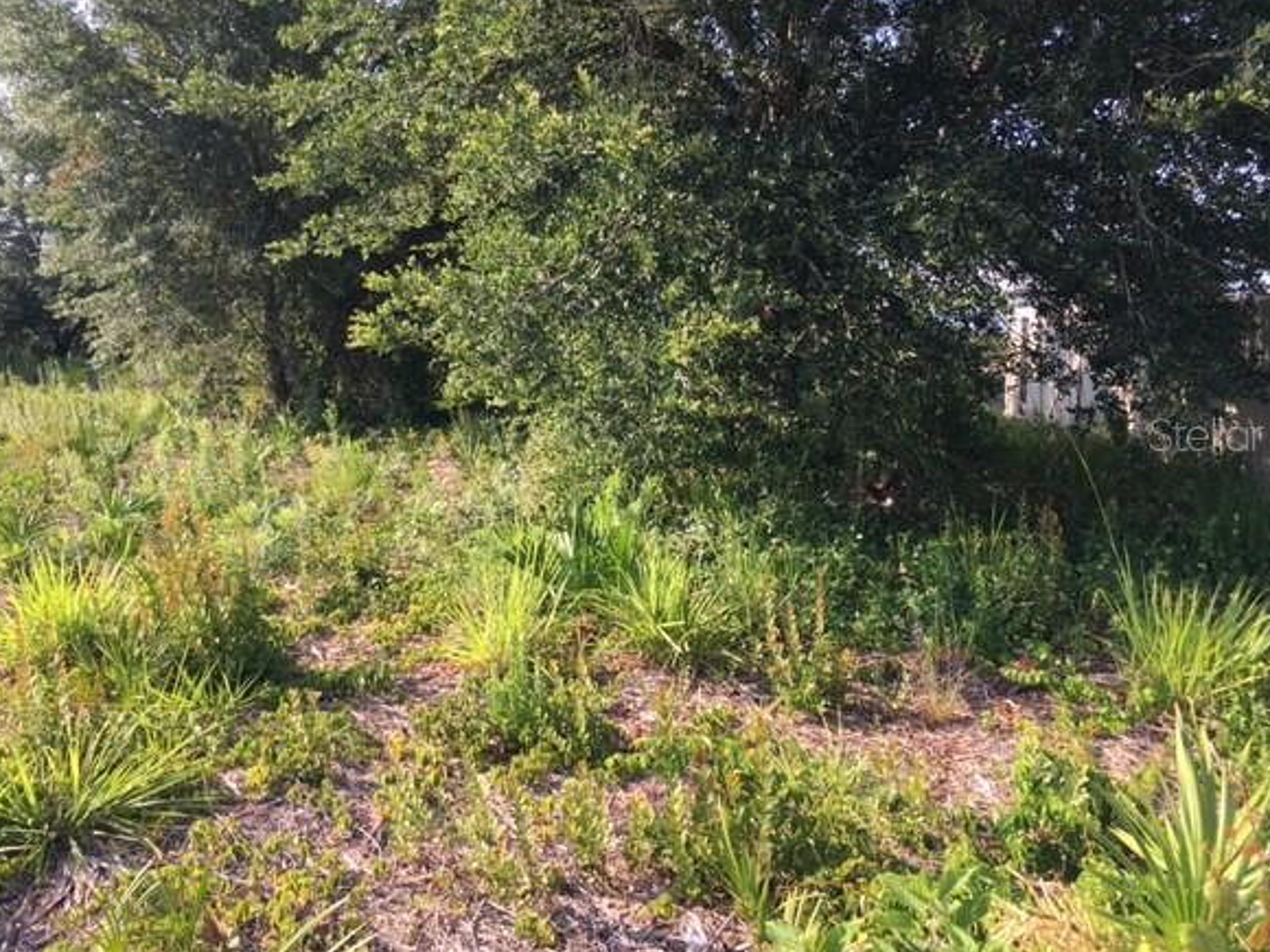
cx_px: 655
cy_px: 433
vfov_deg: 44.1
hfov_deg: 56.8
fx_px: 1174
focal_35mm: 32
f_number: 2.2
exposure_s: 1/481
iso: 25
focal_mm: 4.15
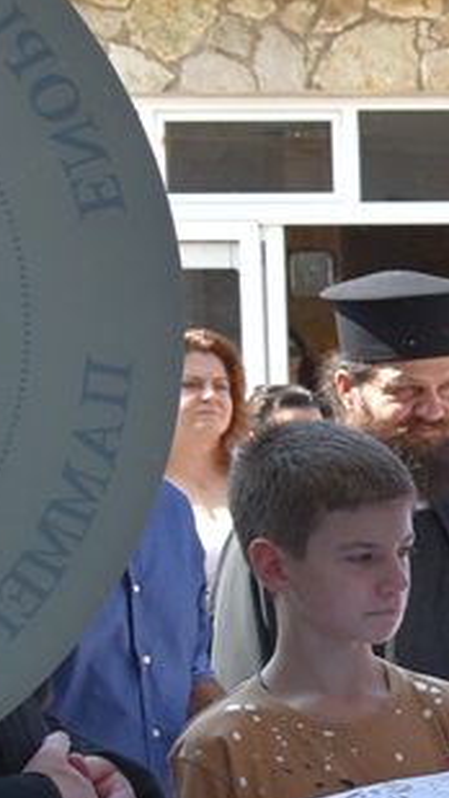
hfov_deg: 8.5
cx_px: 1239
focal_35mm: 125
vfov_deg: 17.0
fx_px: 2644
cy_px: 628
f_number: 5.6
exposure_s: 1/250
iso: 250
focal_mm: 24
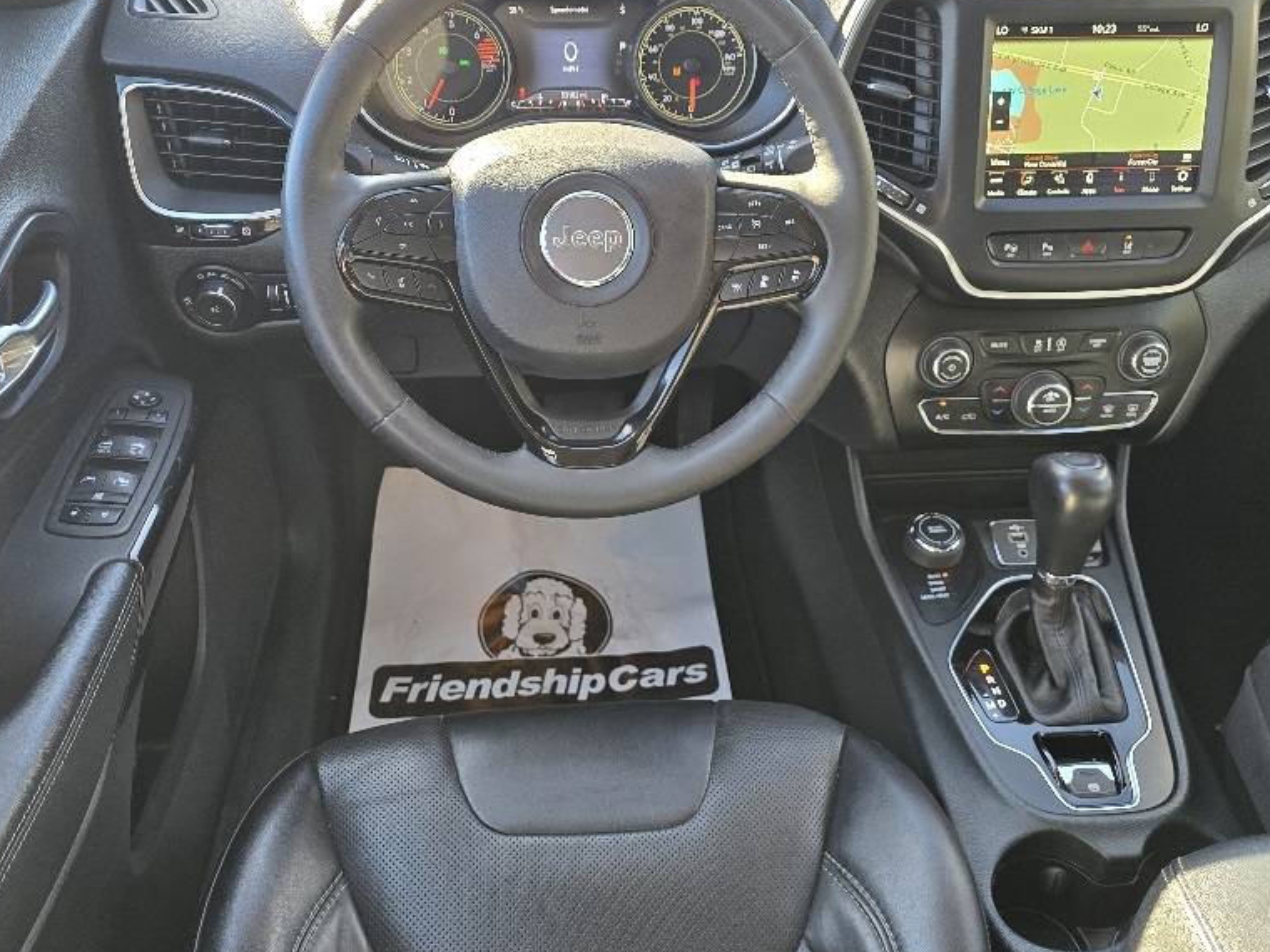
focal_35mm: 31
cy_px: 459
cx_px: 625
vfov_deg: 45.4
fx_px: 1137
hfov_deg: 58.3
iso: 125
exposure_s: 1/182
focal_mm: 6.3
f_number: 1.7
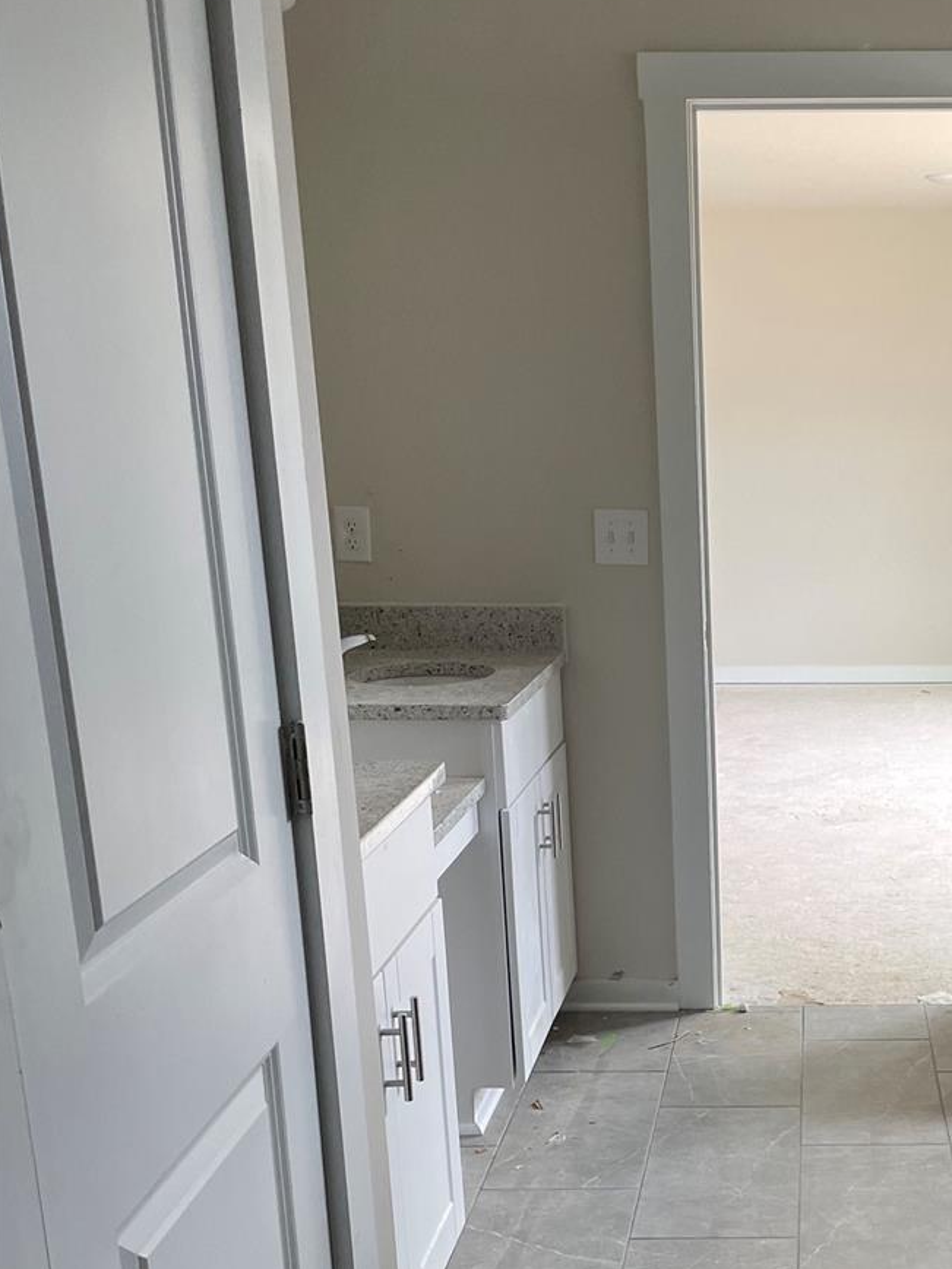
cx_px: 835
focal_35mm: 46
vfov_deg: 40.2
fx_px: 1687
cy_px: 937
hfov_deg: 30.3
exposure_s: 1/121
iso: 125
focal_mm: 4.2
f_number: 1.6
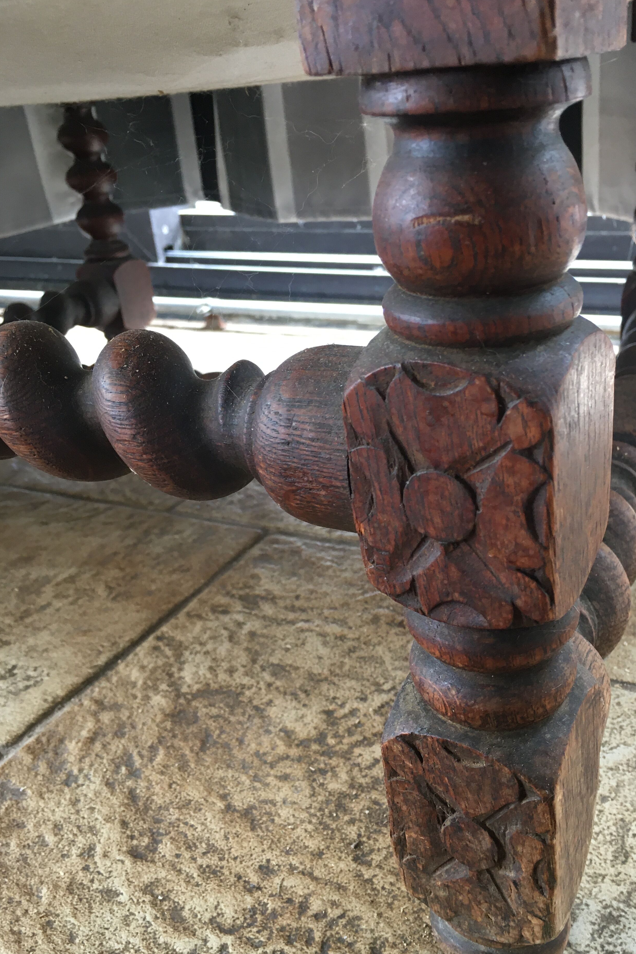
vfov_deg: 57.2
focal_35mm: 33
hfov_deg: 39.8
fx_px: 874
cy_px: 513
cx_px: 377
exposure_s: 1/33
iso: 50
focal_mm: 4.15
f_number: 2.2
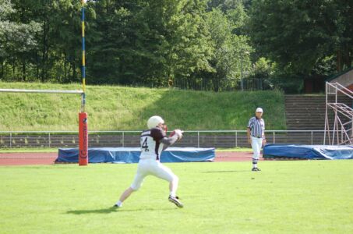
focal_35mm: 129
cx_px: 176
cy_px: 117
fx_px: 1262
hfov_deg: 15.9
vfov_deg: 10.6
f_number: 4
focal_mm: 86
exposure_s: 1/1000
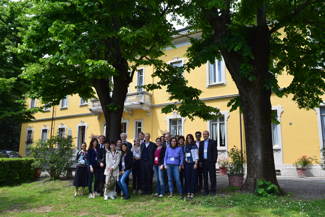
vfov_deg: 47.9
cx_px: 162
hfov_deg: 67.4
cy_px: 108
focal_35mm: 27
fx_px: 244
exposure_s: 1/320
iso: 400
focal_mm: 18
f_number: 11
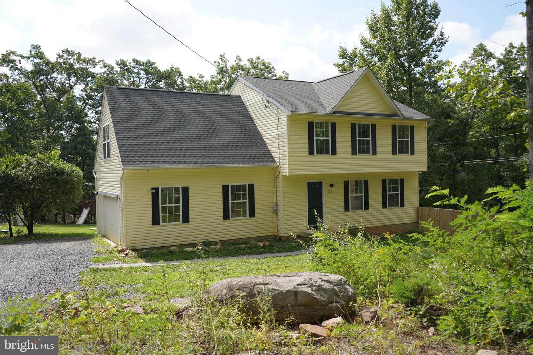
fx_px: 429
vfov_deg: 45.0
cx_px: 266
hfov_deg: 63.7
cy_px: 178
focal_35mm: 29
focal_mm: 29
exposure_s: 1/400
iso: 100
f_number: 4.5
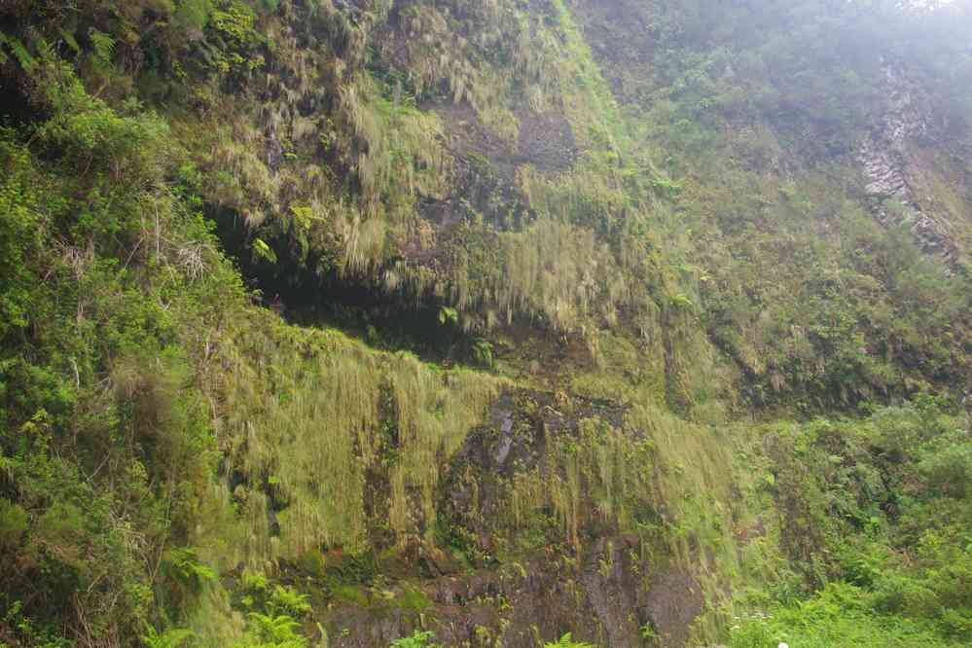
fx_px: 850
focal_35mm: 32
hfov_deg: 59.5
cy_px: 324
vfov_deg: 41.7
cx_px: 486
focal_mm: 21
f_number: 5.6
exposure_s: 1/50
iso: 400
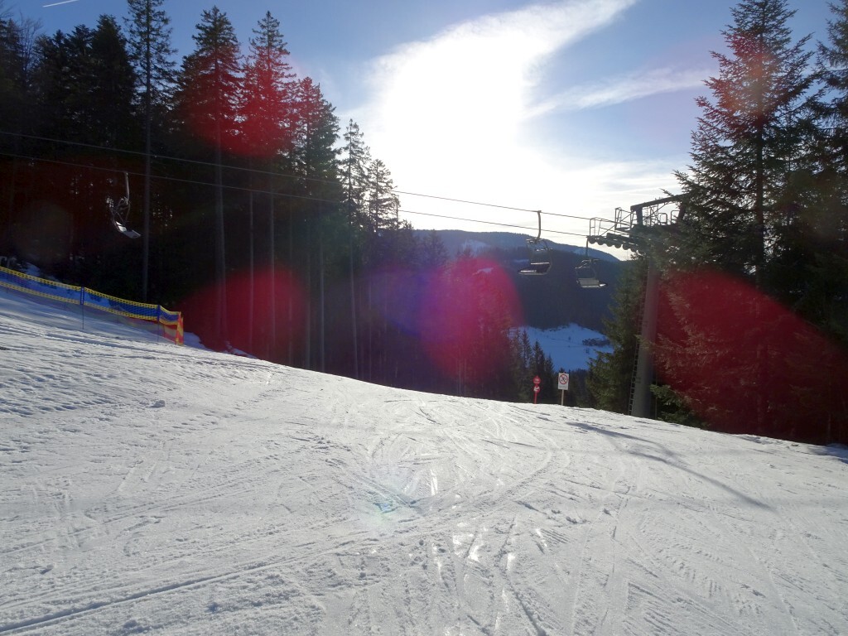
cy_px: 318
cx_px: 424
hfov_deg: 71.6
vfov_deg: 56.8
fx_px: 588
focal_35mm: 24
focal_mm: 4.1
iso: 80
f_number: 3.5
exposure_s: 1/1600
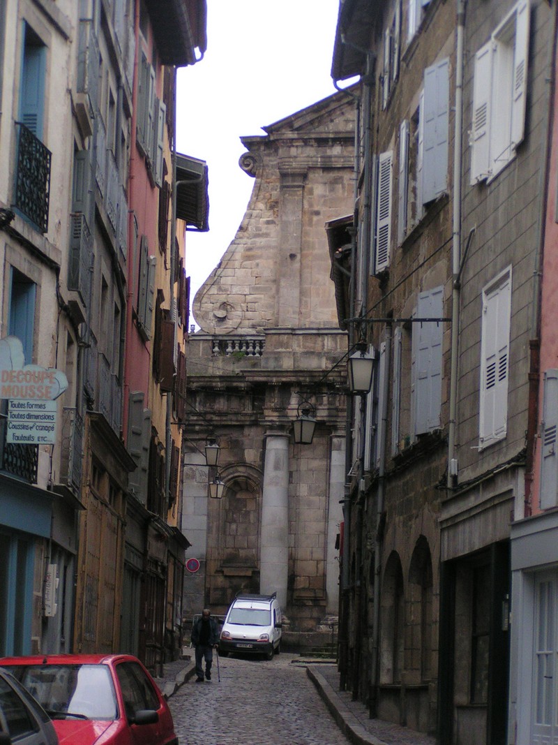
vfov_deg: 18.2
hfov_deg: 13.7
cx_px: 279
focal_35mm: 108
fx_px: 2322
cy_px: 372
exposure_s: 1/125
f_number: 3.5
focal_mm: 16.6
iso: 160
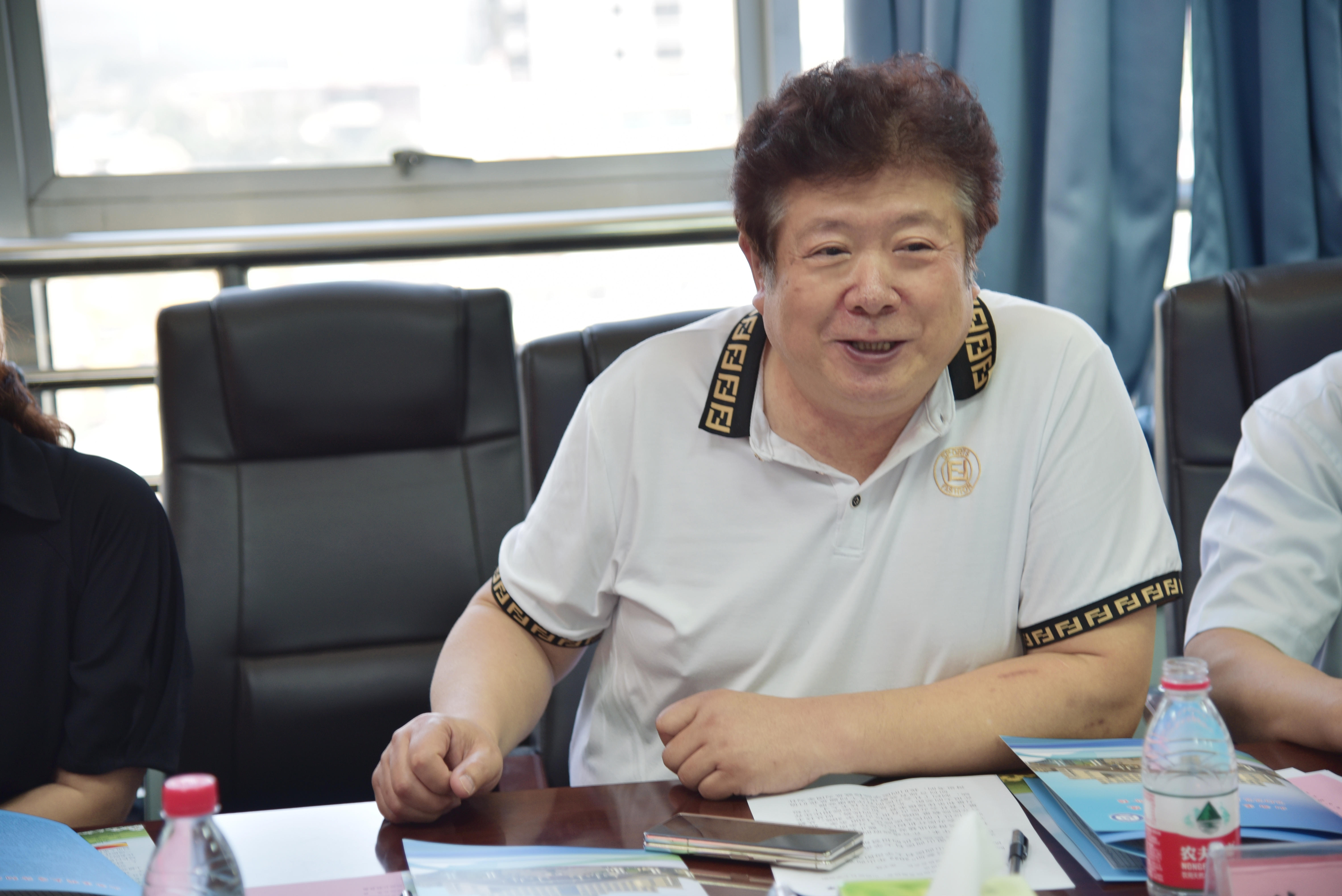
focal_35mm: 78
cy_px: 448
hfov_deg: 26.0
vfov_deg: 17.5
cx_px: 671
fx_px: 2909
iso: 400
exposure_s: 1/60
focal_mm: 78
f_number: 4
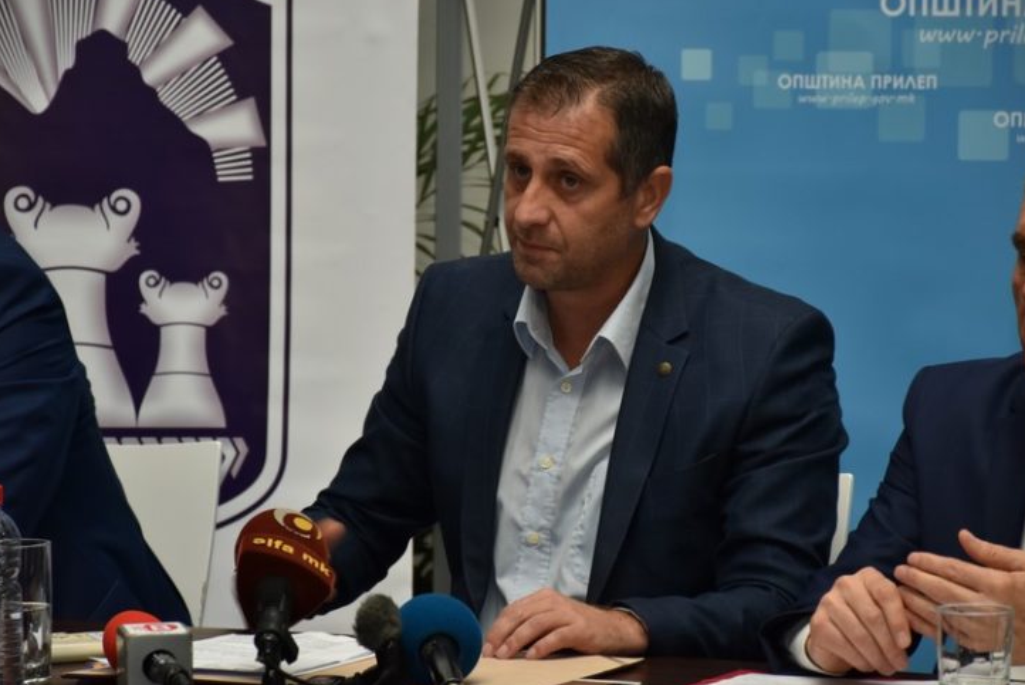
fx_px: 5269
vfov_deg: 7.4
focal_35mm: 185
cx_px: 515
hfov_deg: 11.1
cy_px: 350
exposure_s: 1/80
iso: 500
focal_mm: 116
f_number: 5.6
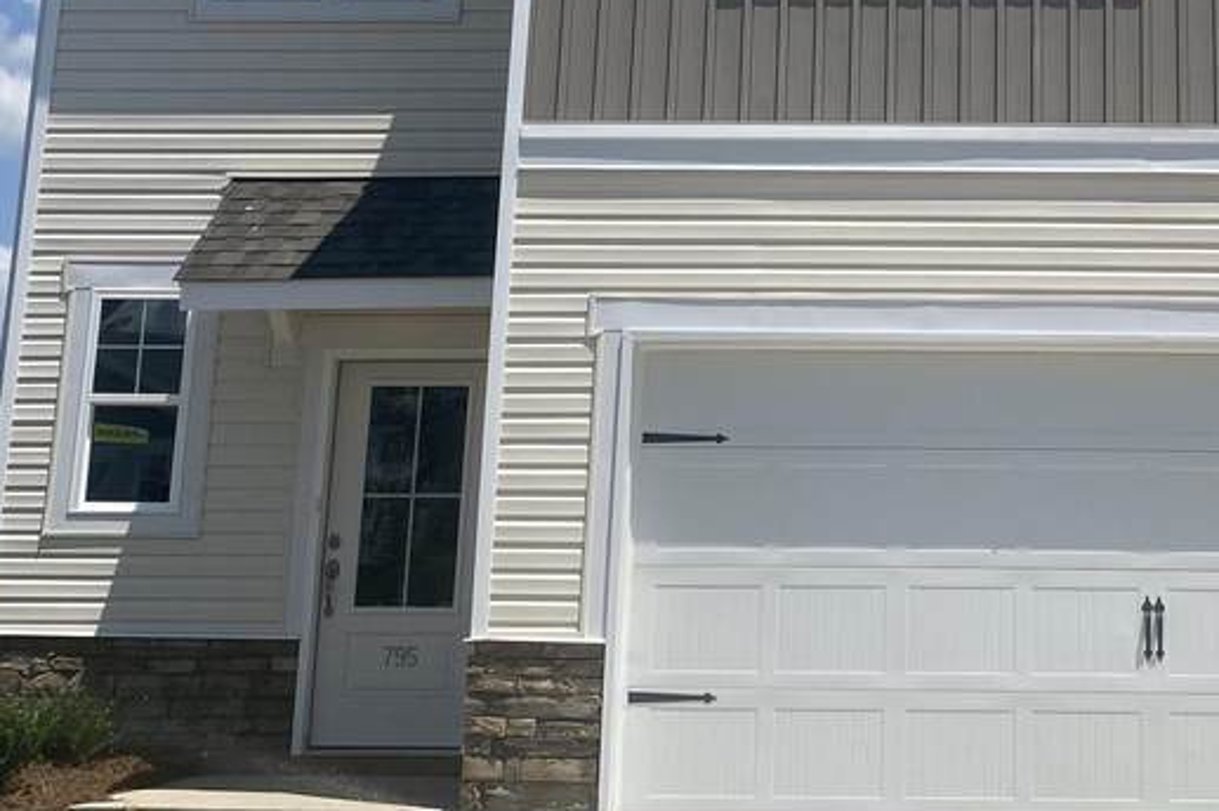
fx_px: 2267
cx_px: 962
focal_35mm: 67
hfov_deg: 29.5
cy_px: 9
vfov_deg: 19.7
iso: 32
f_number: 1.8
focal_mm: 4.25
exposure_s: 1/5025
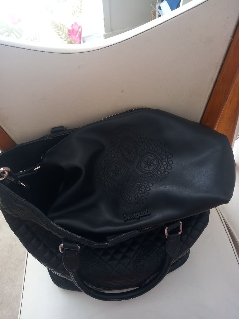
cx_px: 120
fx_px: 230
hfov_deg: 54.9
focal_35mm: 25
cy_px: 160
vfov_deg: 69.4
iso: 200
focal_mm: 4.6
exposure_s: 1/25
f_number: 2
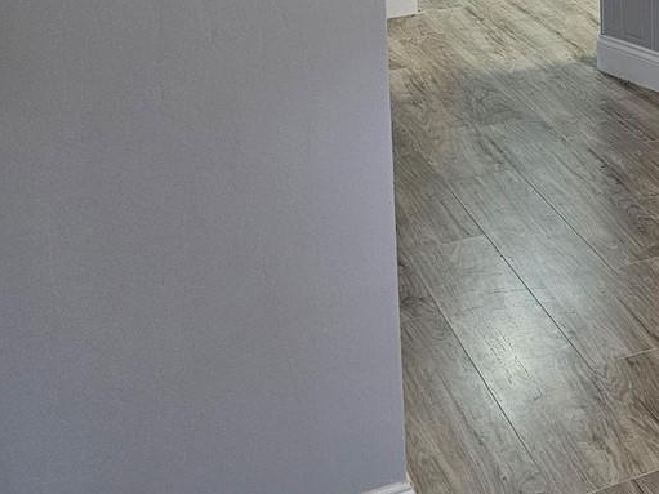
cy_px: -147
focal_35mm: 72
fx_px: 1370
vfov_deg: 18.9
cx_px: 999
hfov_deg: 22.2
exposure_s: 1/120
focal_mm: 6.3
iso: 320
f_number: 1.7
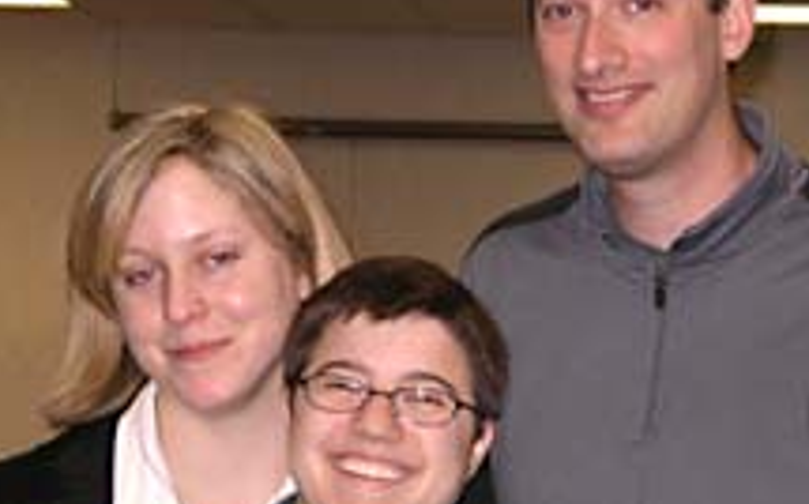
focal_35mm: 197
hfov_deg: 10.6
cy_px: 273
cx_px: 508
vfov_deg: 6.6
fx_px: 4340
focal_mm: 23.8
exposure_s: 1/76
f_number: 4
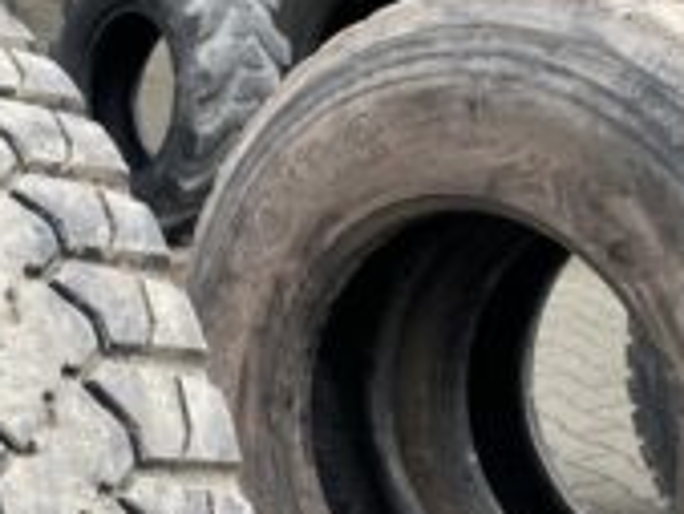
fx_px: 1305
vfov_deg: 21.3
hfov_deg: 27.5
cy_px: 548
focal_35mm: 66
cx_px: -20
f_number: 1.8
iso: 64
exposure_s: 1/121
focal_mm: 4.25
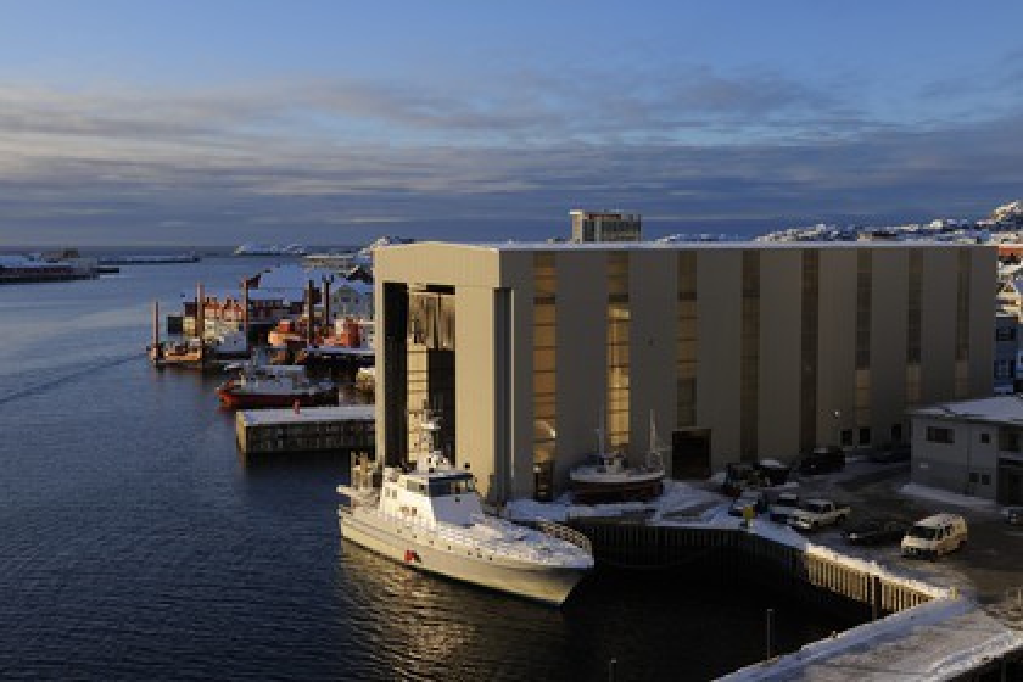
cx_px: 512
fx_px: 1193
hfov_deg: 46.4
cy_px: 341
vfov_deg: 31.9
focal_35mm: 42
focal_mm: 42
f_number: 14
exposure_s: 1/160
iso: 200
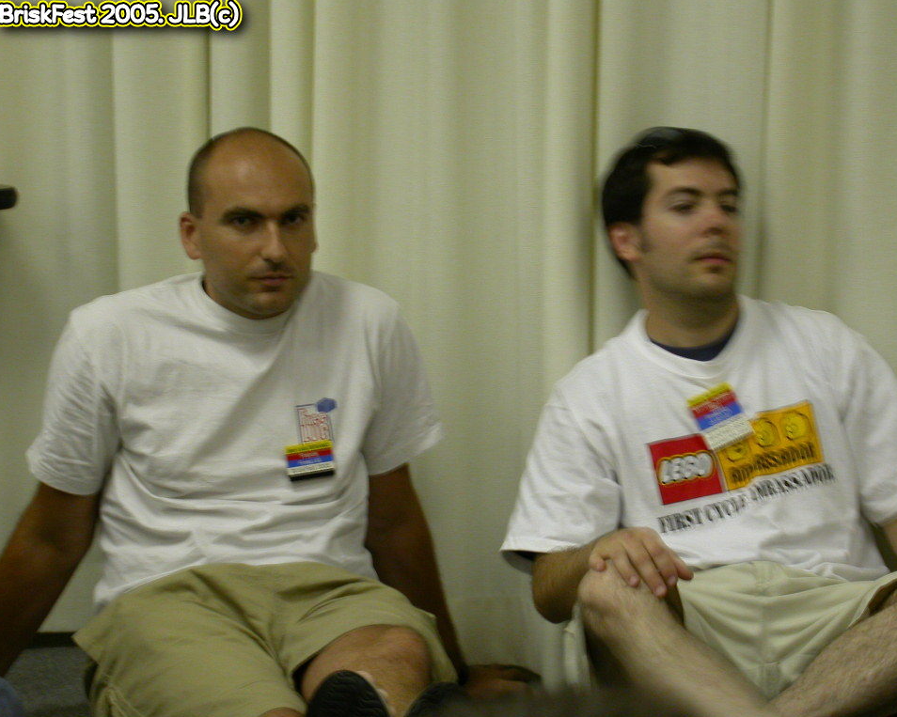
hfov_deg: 14.7
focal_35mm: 131
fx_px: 3477
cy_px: 359
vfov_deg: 11.8
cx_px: 470
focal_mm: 25.9
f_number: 4.5
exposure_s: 1/9.5
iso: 100
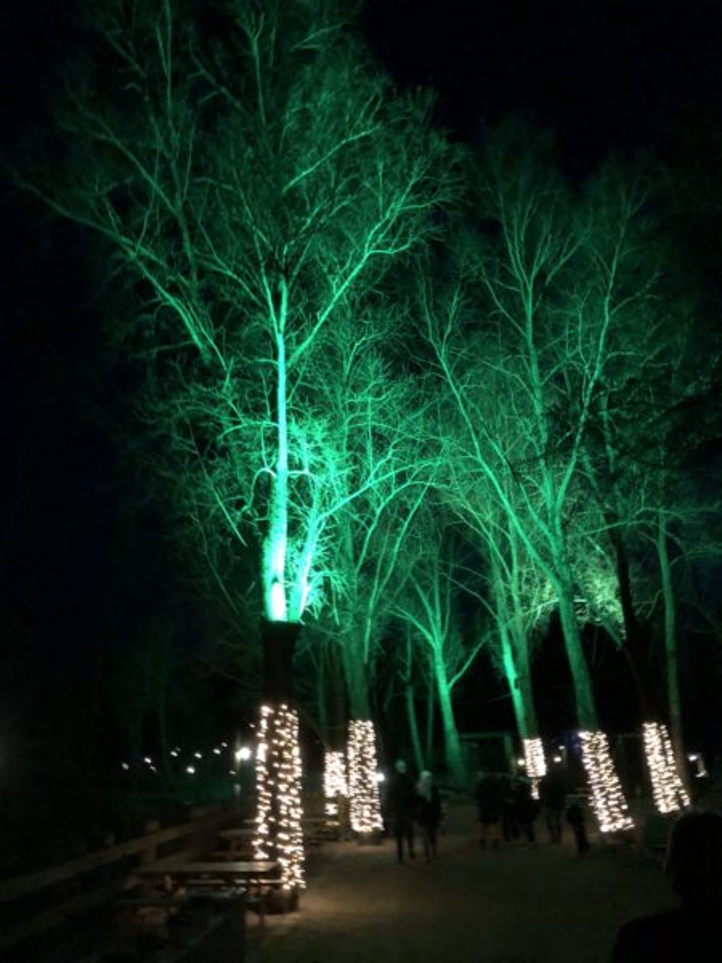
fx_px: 779
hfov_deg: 49.7
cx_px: 361
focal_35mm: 28
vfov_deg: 63.4
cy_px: 482
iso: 160
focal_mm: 4
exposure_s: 1/4
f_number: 1.8
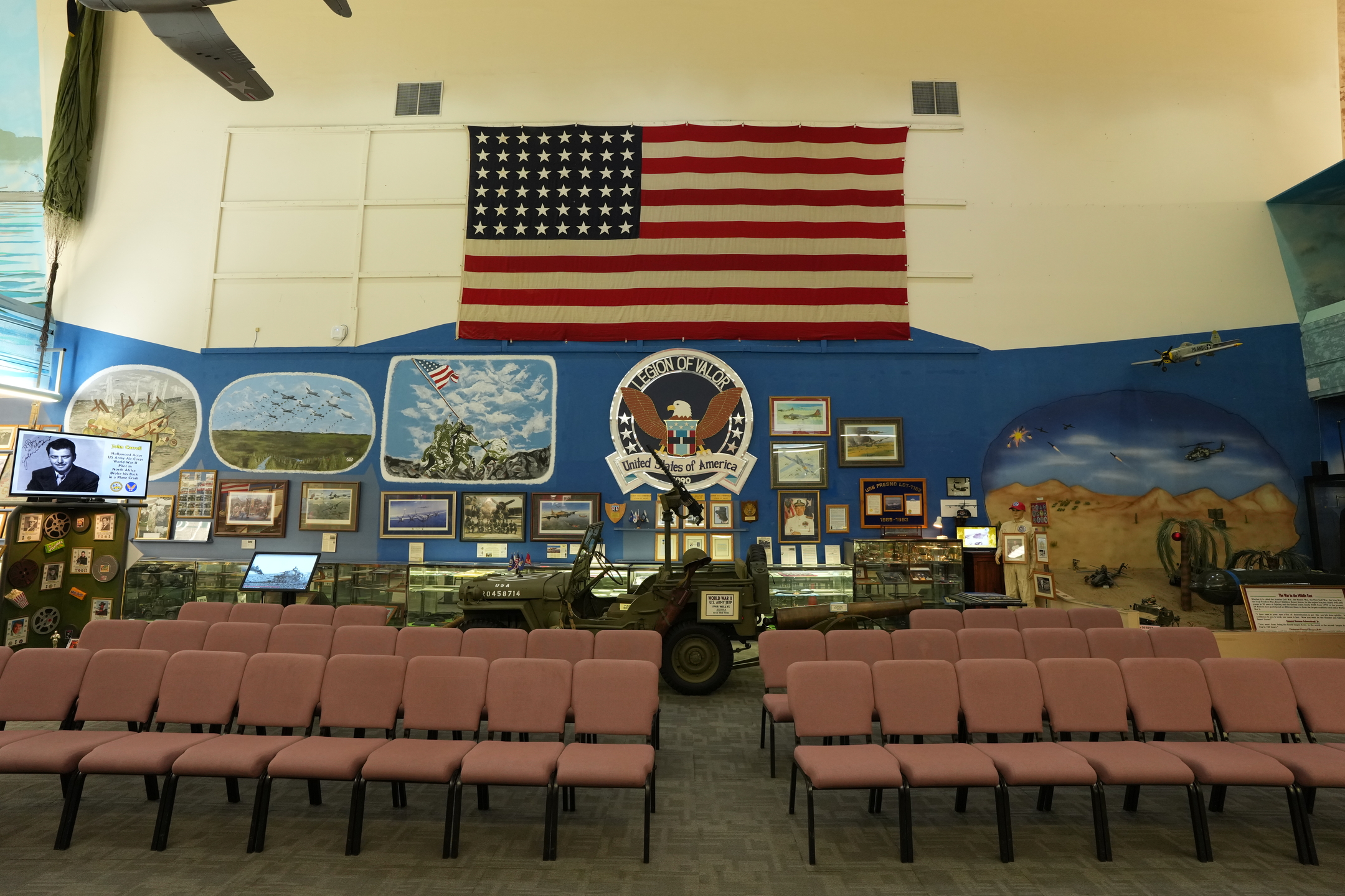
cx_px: 672
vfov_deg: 73.7
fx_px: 598
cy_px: 448
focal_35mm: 16
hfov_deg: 96.7
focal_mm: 16
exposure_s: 1/30
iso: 1600
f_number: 6.3
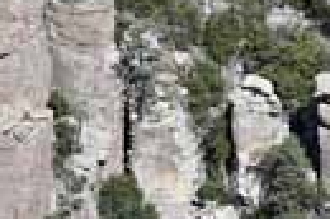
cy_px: -8
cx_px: -190
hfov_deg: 5.3
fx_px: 3502
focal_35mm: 383
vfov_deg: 3.6
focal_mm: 62
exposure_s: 1/1600
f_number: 5
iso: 100
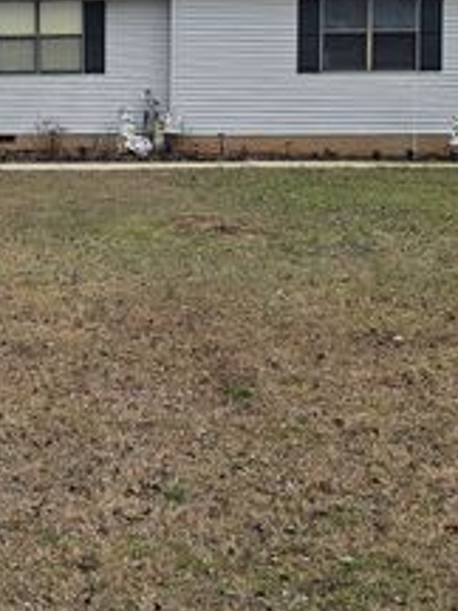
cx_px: -116
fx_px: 1253
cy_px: 109
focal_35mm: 71
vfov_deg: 26.8
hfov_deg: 19.3
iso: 10
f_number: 1.7
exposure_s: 1/596
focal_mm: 6.3
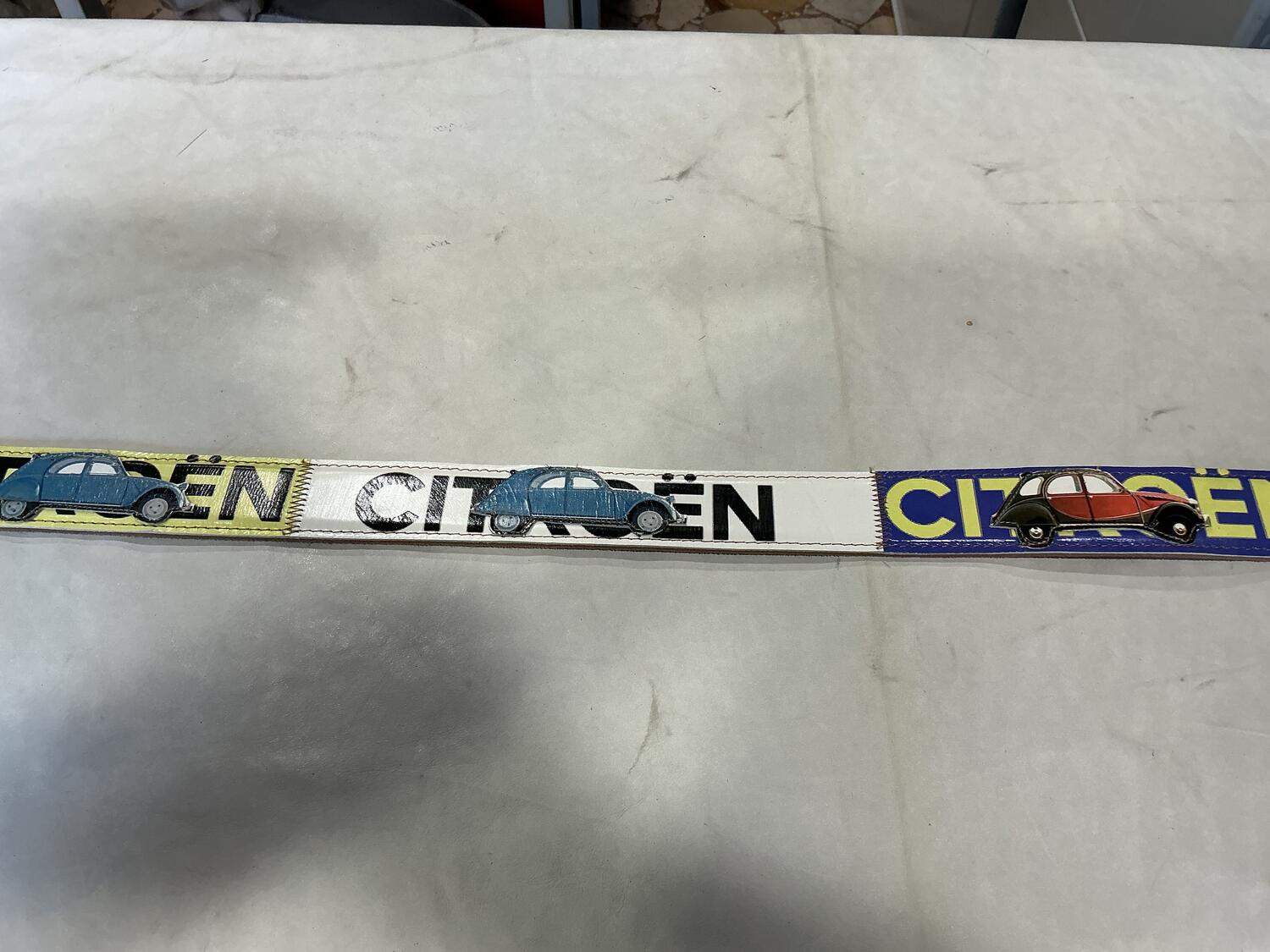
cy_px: 476
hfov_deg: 61.7
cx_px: 635
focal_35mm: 29
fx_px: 1064
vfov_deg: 48.2
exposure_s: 1/100
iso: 50
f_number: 1.8
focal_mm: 3
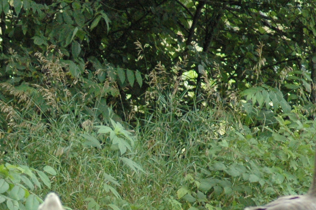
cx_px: 22
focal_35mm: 733
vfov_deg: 1.9
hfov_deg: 2.8
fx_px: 6425
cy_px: 198
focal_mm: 155
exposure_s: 1/800
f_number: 7.1
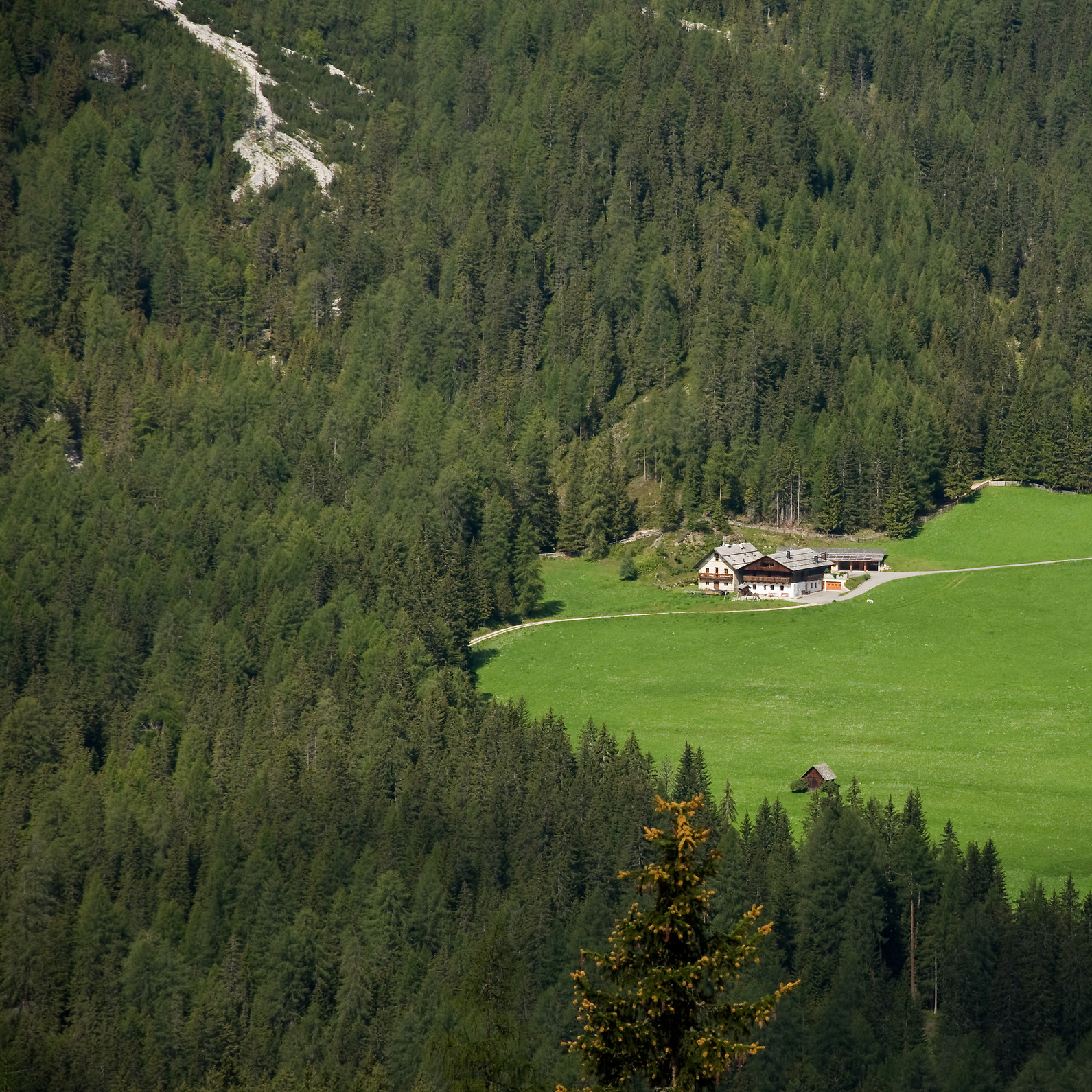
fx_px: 7197
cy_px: 546
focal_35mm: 202
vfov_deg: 8.7
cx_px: 820
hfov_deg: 8.7
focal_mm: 105
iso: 320
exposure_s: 1/800
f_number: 7.1
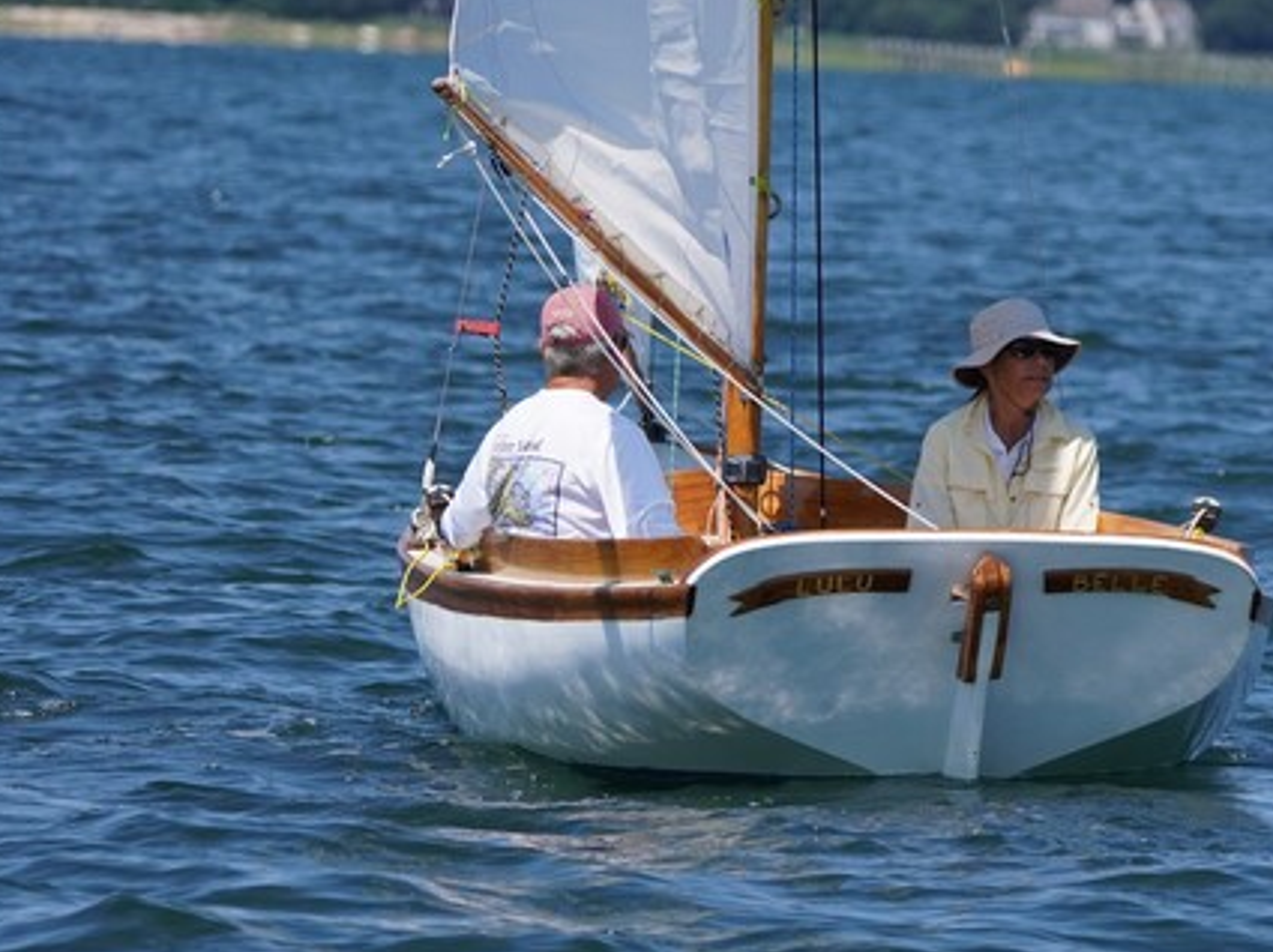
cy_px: 391
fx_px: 17968
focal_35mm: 489
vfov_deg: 3.0
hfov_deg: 4.1
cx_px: 1081
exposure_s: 1/1600
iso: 200
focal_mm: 180
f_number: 5.6
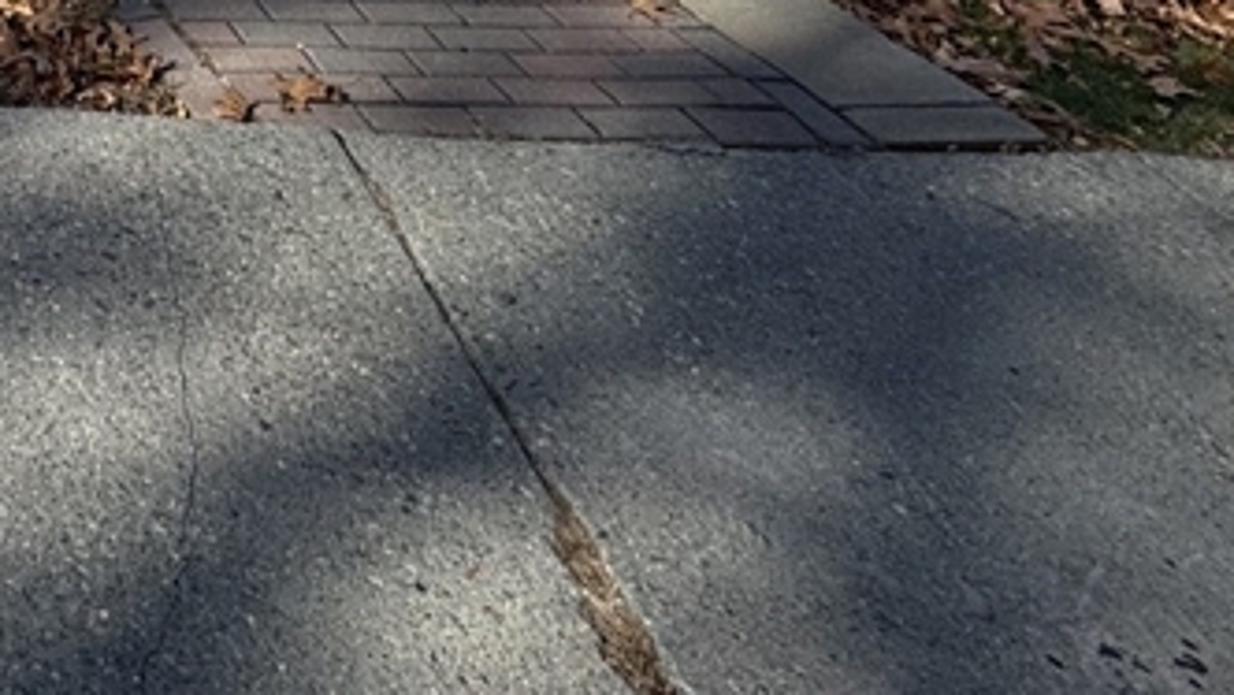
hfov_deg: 34.2
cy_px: -673
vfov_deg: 18.0
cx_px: -279
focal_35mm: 47
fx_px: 1538
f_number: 2.2
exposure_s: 1/1370
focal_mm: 2.22
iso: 50
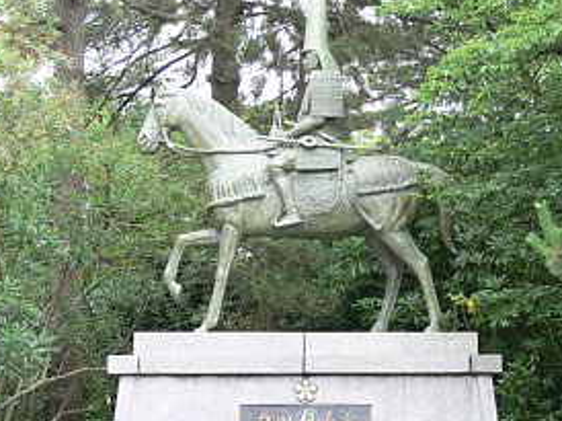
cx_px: 283
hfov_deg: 14.8
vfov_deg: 11.1
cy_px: 226
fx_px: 2157
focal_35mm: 133
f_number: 4
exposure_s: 1/100
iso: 80
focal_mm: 19.3
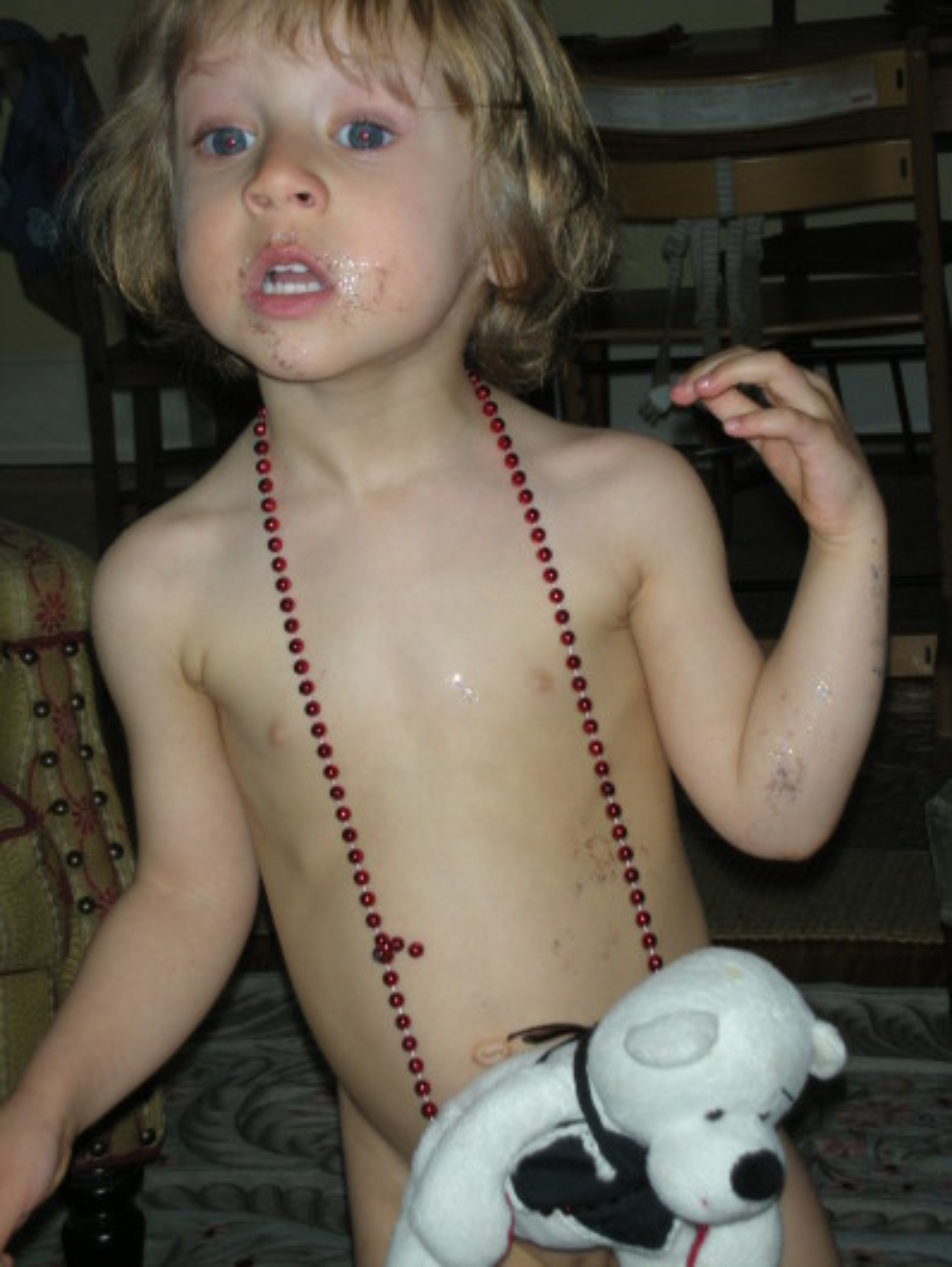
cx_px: 476
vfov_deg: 22.7
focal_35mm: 86
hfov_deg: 17.2
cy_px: 634
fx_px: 3151
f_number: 4.5
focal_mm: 14.3
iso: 93
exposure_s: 1/120
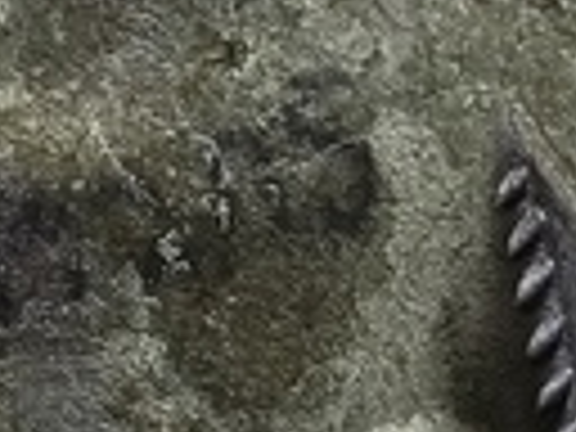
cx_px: -306
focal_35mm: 184
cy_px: 9
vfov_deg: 8.0
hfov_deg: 10.4
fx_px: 3062
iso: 166
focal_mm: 4.11
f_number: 1.6
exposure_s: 1/50
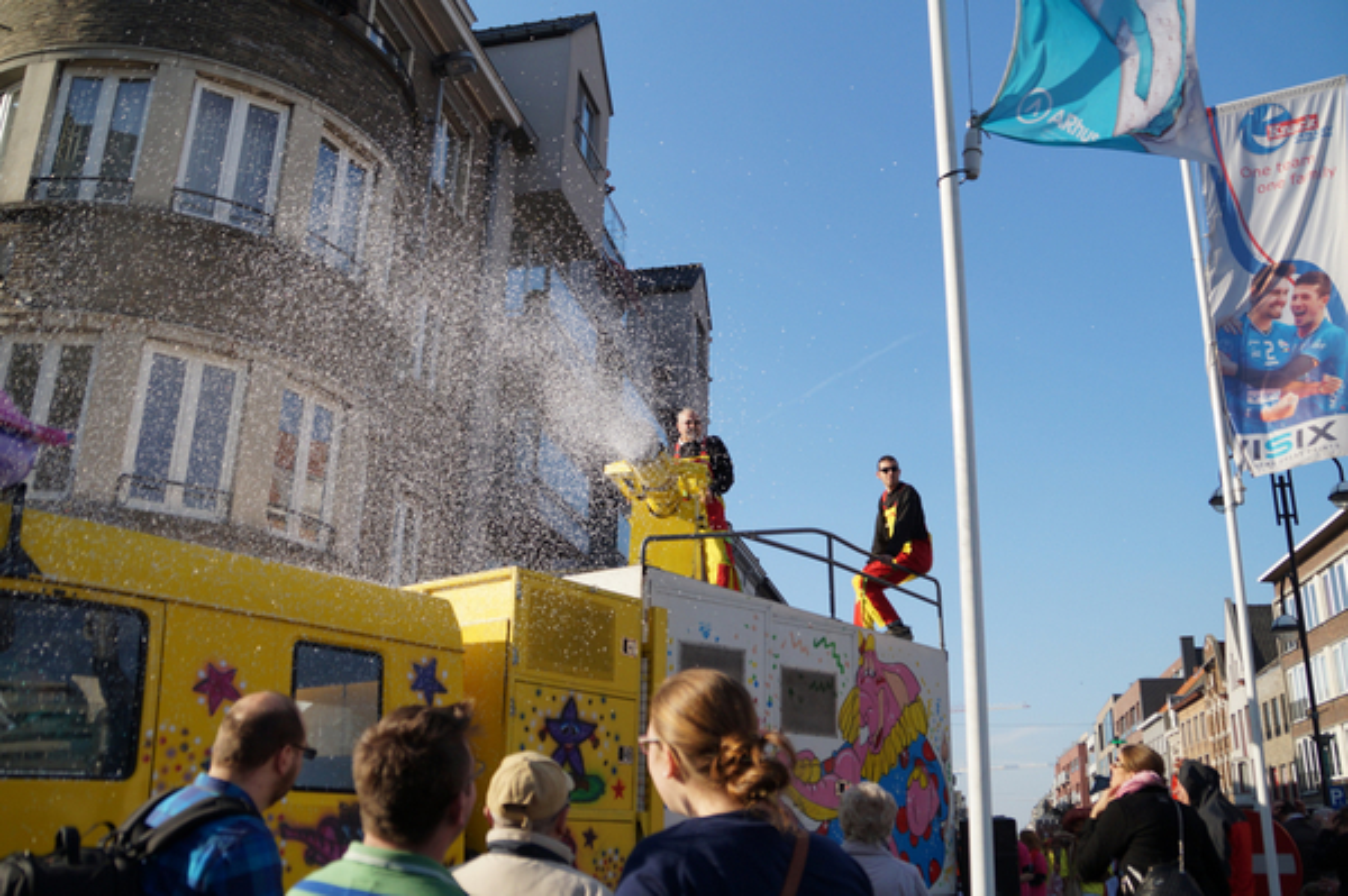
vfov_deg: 43.5
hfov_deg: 62.0
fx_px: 1122
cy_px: 448
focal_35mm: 30
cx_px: 674
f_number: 4
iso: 320
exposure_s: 1/2000
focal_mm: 20
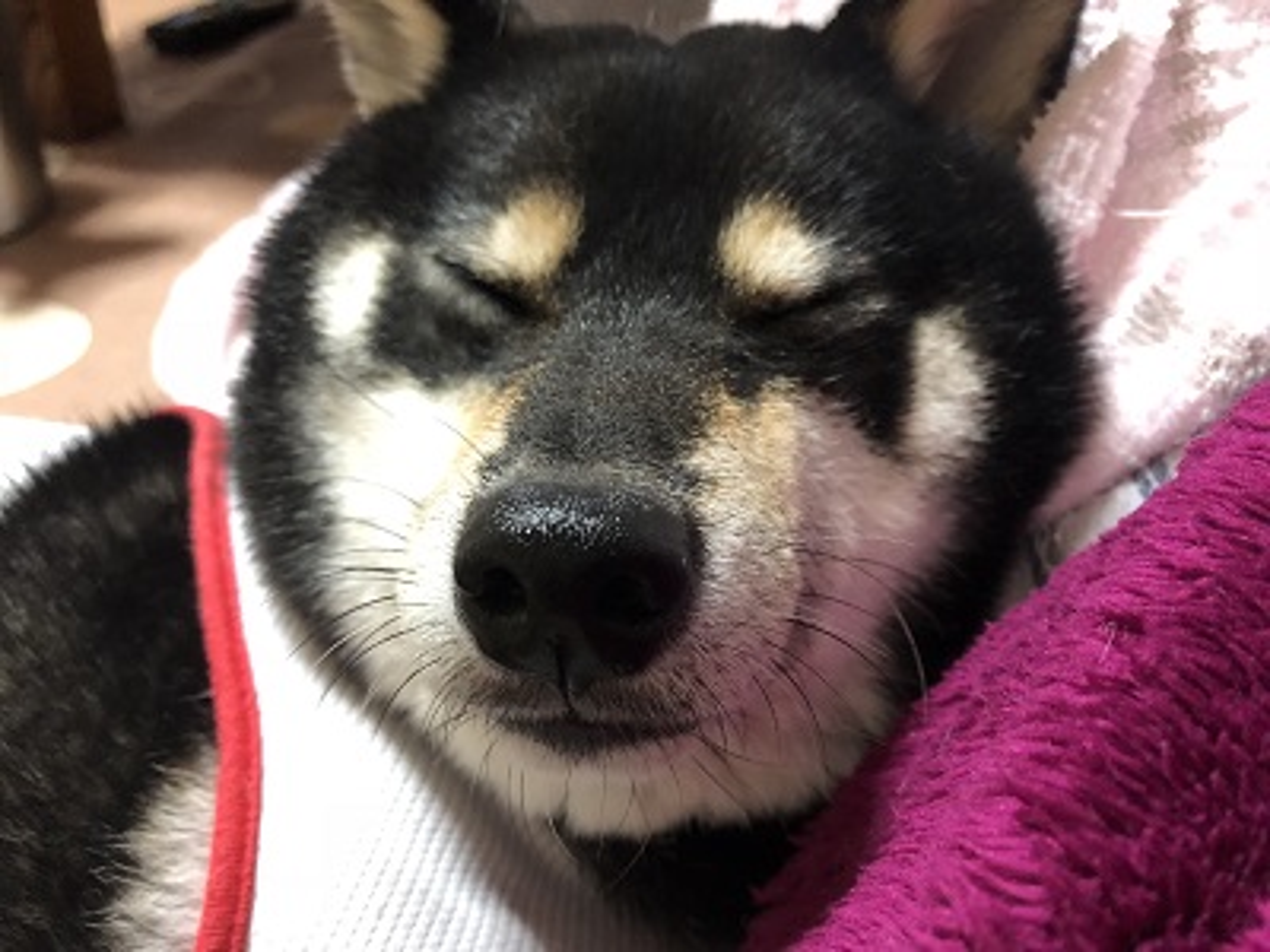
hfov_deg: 61.7
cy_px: 476
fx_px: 1064
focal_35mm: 29
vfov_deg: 48.2
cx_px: 635
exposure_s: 1/6
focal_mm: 3.99
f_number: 1.8
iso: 80
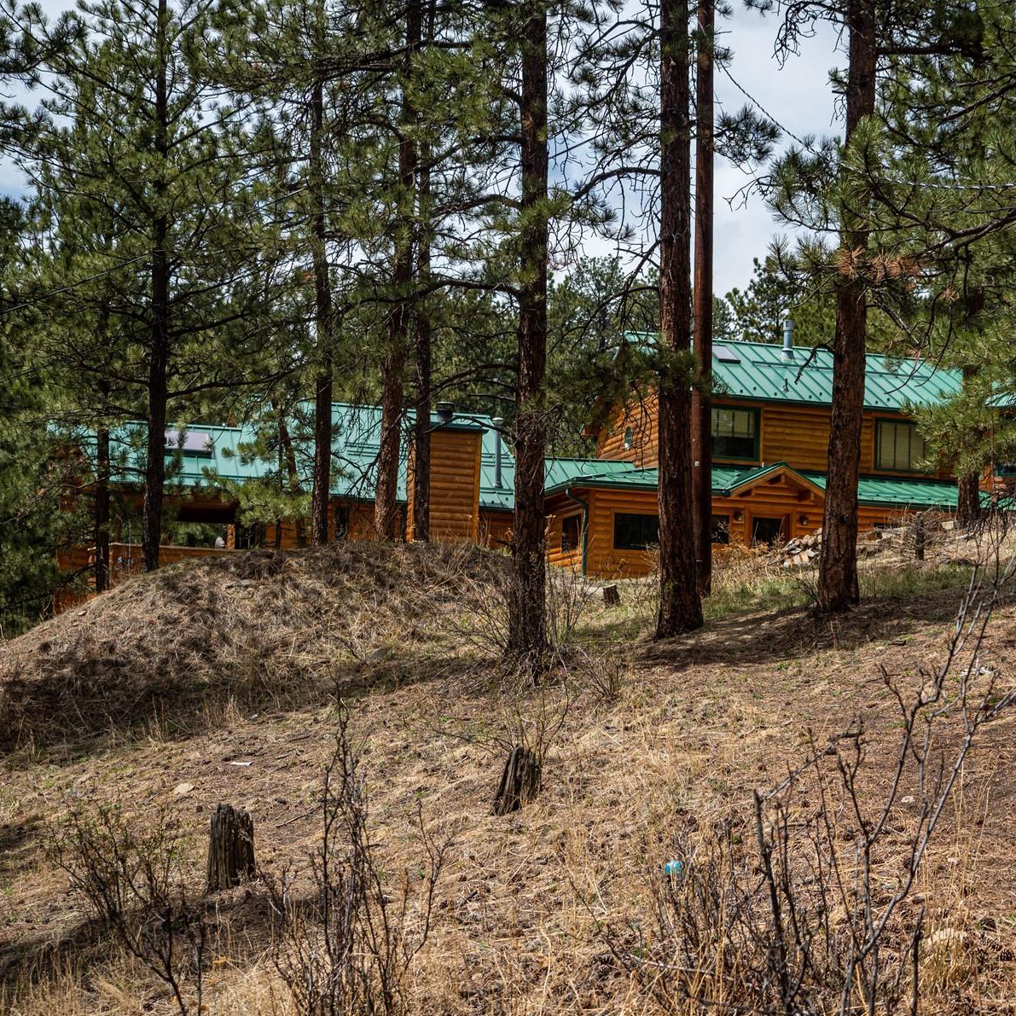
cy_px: 508
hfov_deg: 29.9
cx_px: 645
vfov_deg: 30.0
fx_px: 1893
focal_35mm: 57
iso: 200
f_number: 2.8
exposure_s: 1/3200
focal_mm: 24
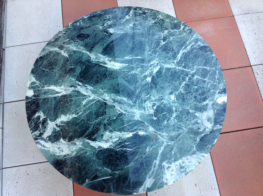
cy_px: 98
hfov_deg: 52.7
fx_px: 266
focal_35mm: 35
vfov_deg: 40.6
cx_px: 132
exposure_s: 1/120
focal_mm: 4.28
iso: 80
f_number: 2.4
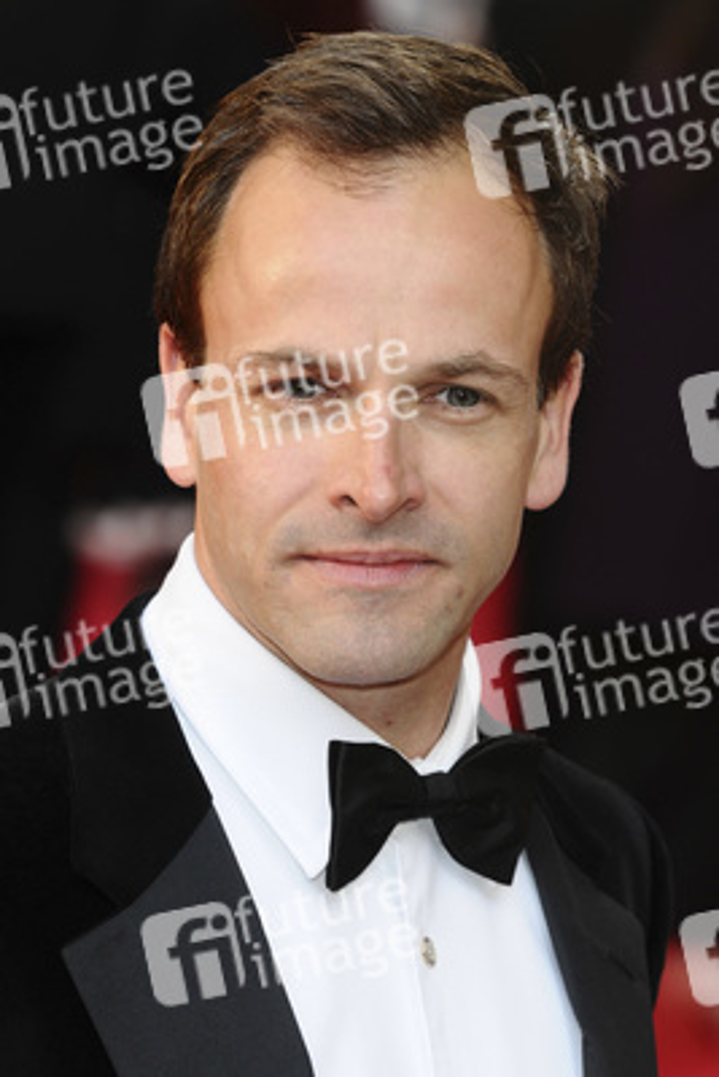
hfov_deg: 6.3
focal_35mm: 218
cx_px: 360
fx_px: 6510
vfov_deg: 9.5
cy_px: 538
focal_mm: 145
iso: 320
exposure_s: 1/250
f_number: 5.6
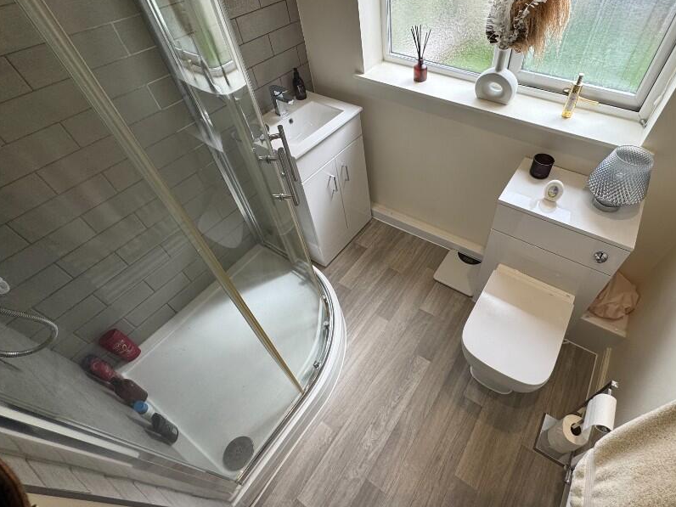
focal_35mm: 18
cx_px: 399
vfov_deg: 71.5
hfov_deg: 86.9
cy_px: 235
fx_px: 352
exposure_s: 1/112
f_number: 2.2
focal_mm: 2.22
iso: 40
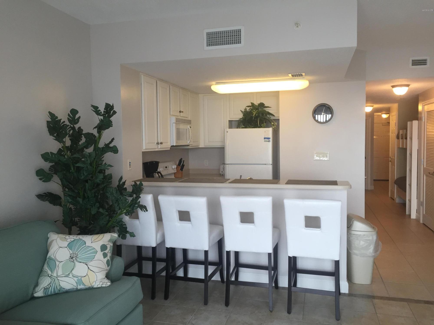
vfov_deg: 48.2
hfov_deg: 61.7
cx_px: 217
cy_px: 162
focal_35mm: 29
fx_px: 364
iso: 32
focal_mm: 4.15
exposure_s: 1/40
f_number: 2.2
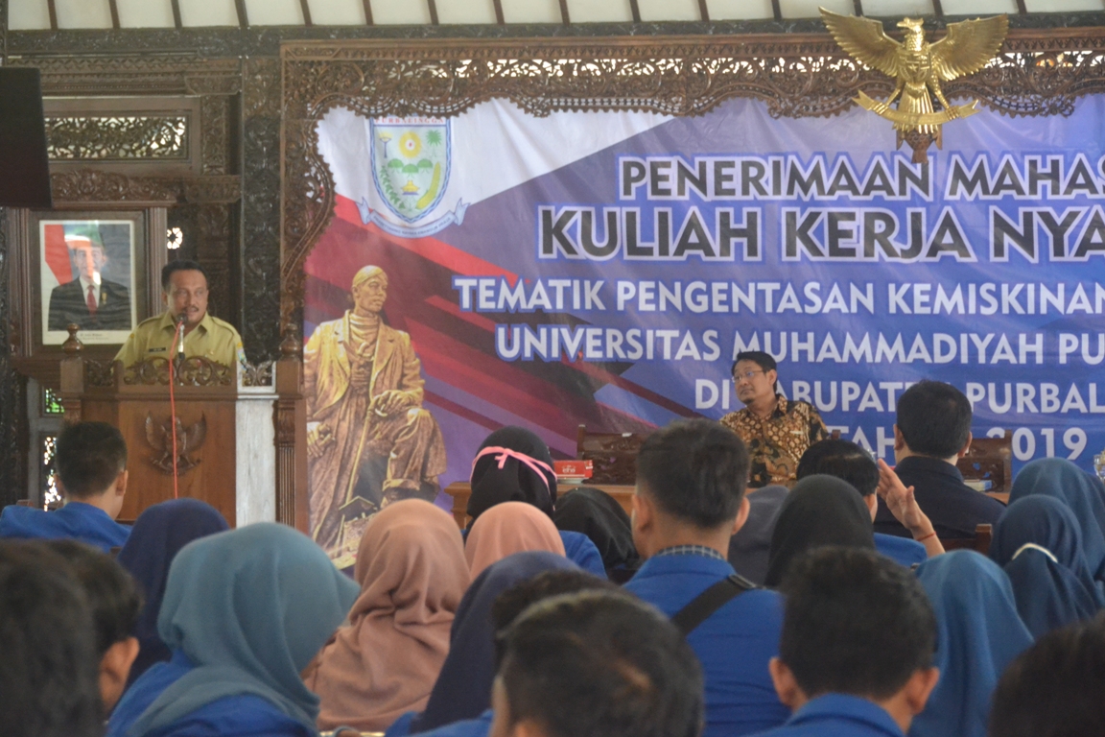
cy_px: 368
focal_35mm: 105
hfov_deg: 19.5
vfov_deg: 13.0
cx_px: 552
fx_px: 3223
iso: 2800
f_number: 5
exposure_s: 1/60
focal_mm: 70
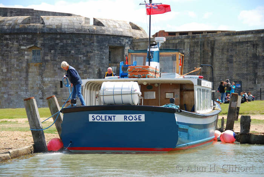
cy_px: 88
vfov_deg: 12.2
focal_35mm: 112
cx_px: 132
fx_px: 826
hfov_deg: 18.2
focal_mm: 75
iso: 100
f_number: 5.3
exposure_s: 1/250
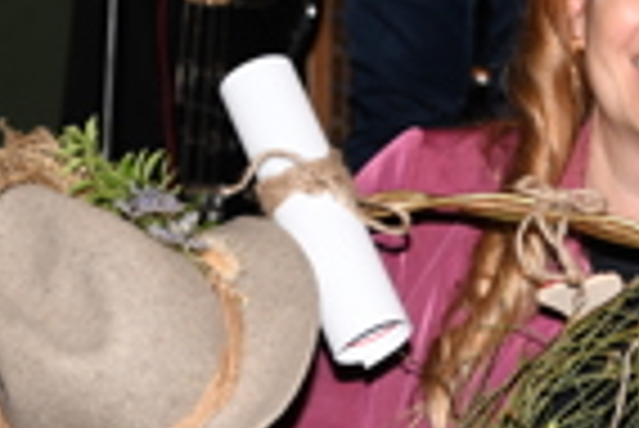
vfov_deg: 6.7
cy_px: 430
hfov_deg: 9.9
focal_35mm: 205
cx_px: 698
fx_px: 3642
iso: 100
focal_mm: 35
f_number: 4.2
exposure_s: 1/60
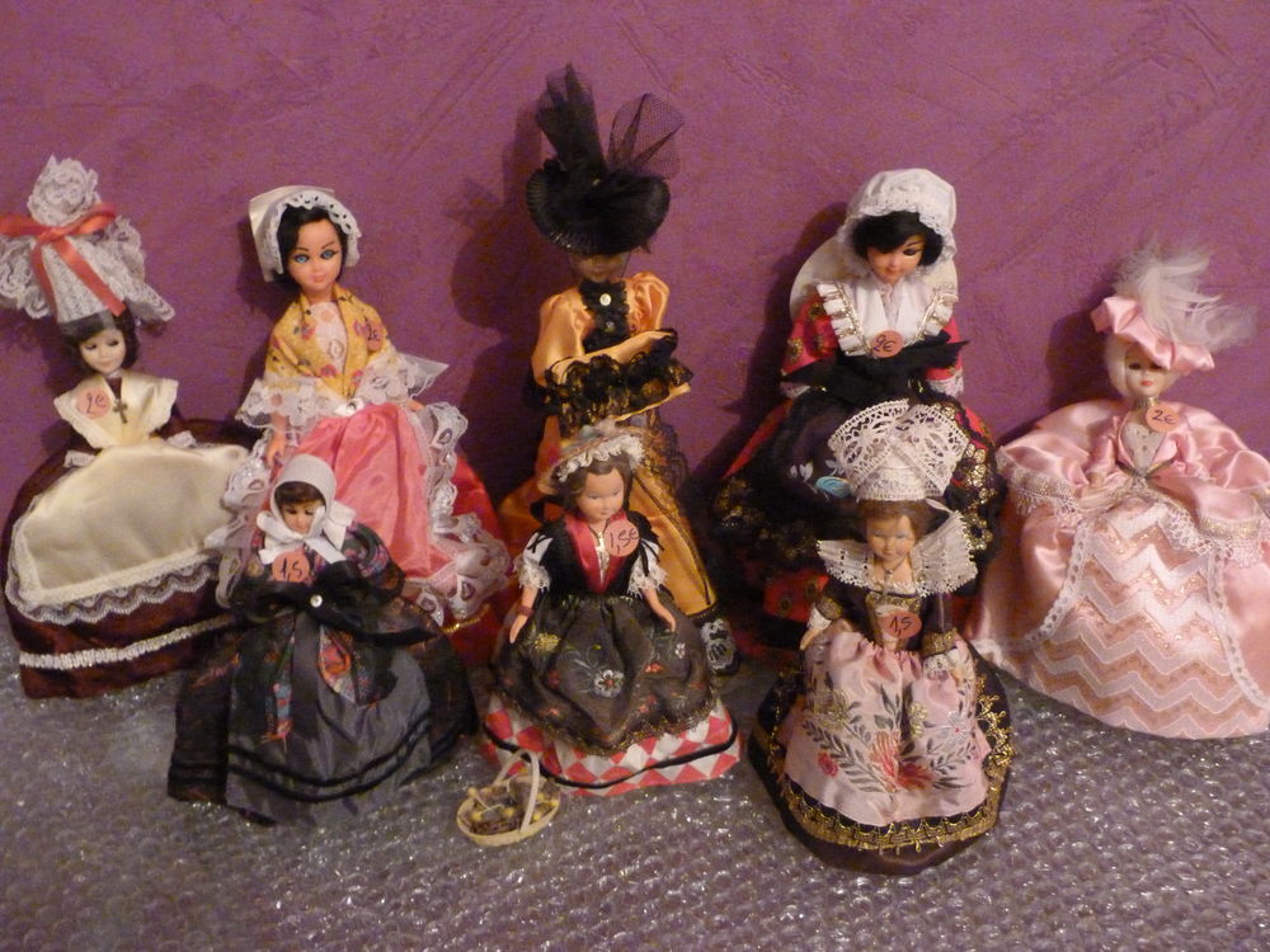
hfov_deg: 55.4
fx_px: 1211
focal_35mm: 33
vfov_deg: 42.9
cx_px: 635
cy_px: 476
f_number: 3
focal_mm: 5.9
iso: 1000
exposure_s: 1/8
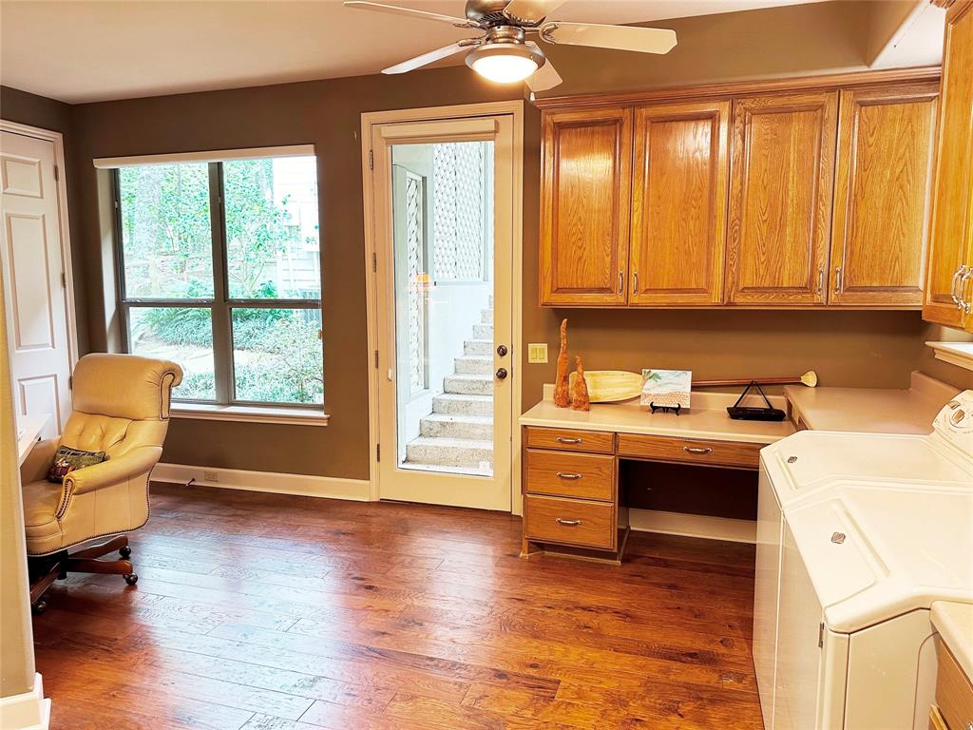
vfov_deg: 56.8
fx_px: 675
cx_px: 486
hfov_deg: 71.6
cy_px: 365
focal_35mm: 24
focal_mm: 6.86
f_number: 1.78
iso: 200
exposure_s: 1/60
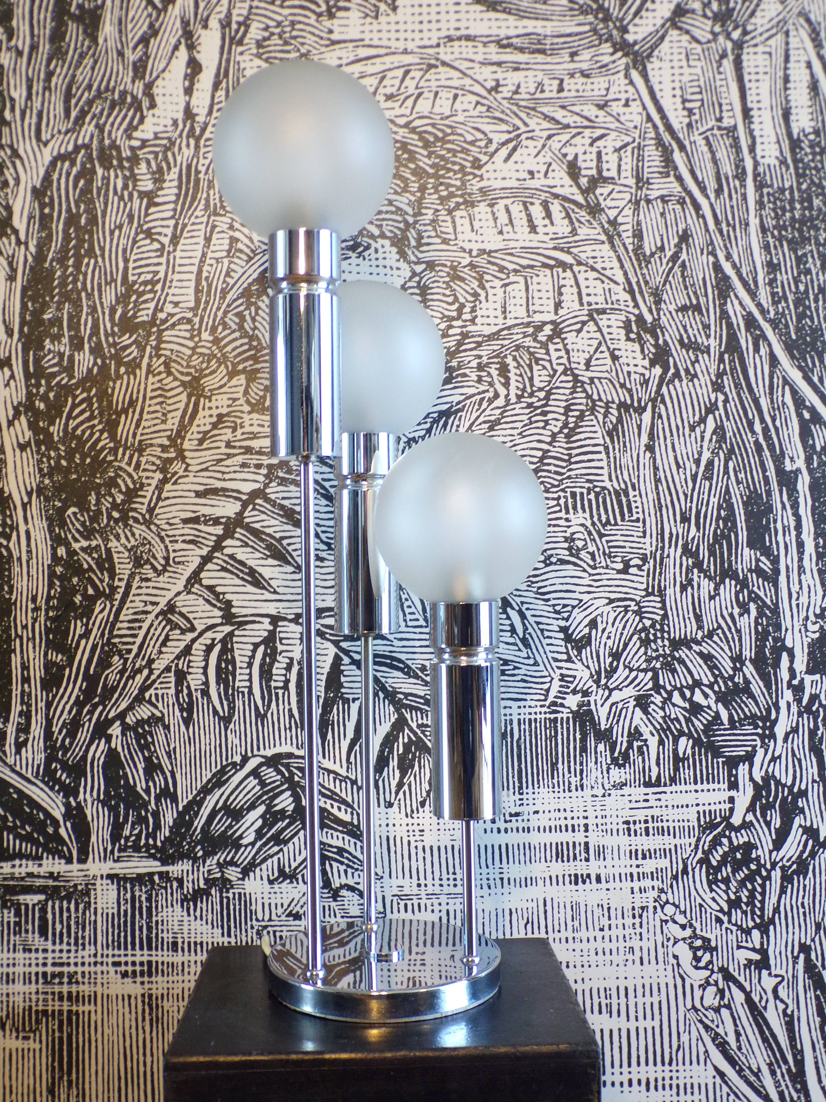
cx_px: 413
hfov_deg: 38.7
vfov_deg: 50.1
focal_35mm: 37
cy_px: 551
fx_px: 1177
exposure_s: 1/17
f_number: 3.3
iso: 262
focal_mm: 6.6
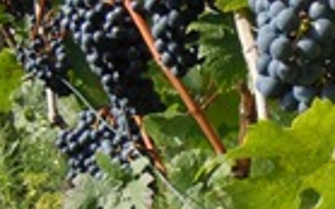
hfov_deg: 13.4
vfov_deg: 8.9
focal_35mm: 146
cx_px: 513
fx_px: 1333
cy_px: 197
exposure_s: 1/400
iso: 100
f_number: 3.5
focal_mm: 5.4
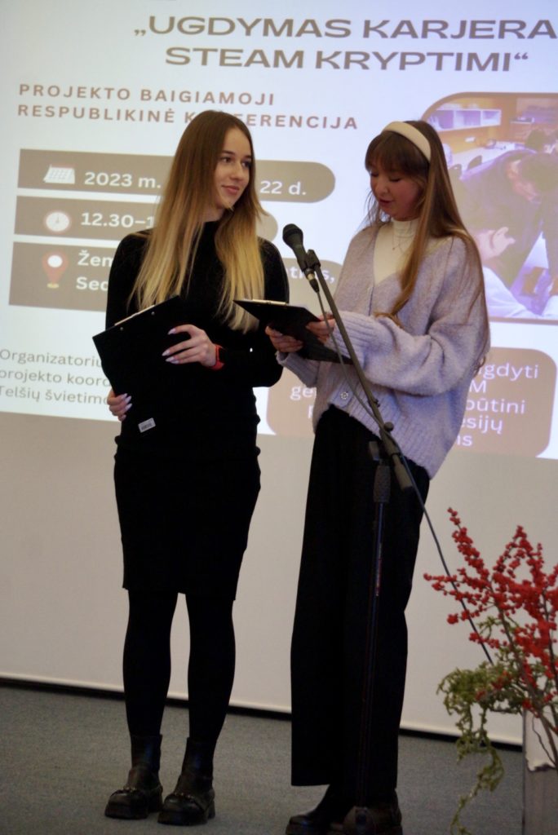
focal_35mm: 141
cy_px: 418
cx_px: 279
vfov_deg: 14.5
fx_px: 3274
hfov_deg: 9.7
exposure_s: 1/160
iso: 2500
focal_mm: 94
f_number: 5.6
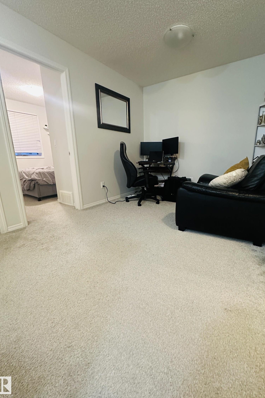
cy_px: 196
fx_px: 166
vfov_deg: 100.4
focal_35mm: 15
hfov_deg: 77.1
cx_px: 147
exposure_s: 1/60
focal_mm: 2.22
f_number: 2.2
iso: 640
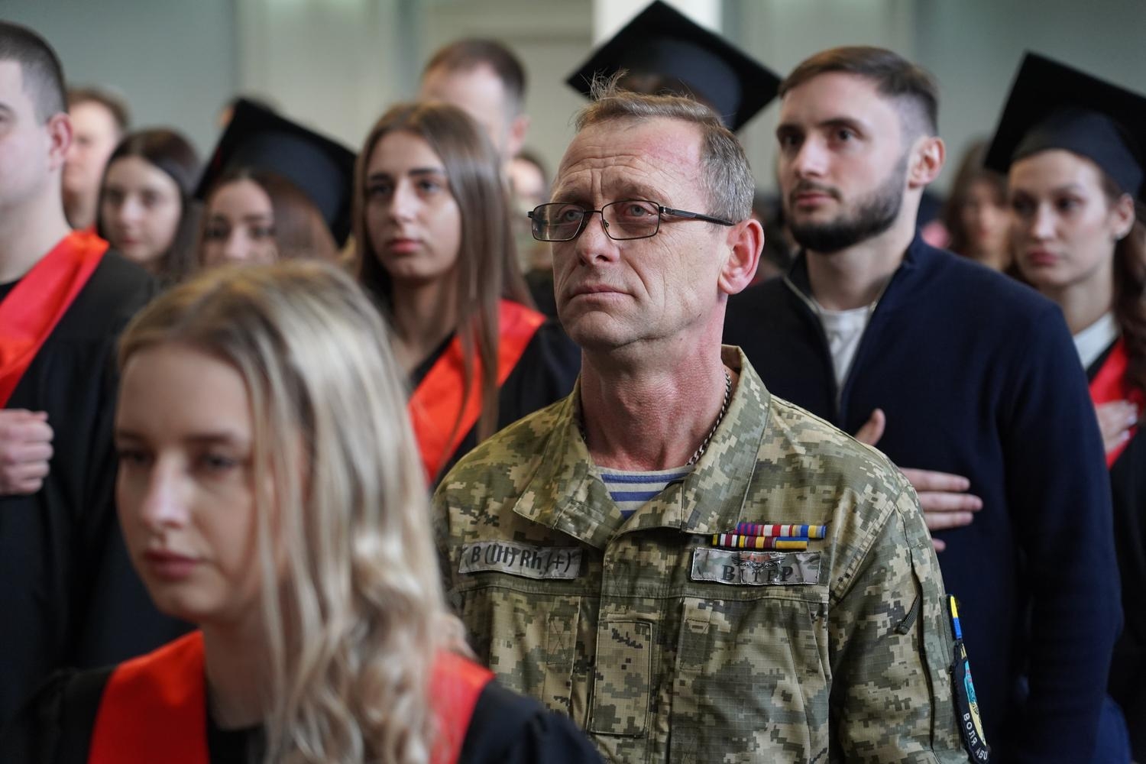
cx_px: 573
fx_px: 3342
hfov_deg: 19.5
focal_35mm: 105
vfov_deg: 13.0
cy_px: 382
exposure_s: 1/160
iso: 3200
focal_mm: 105
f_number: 4
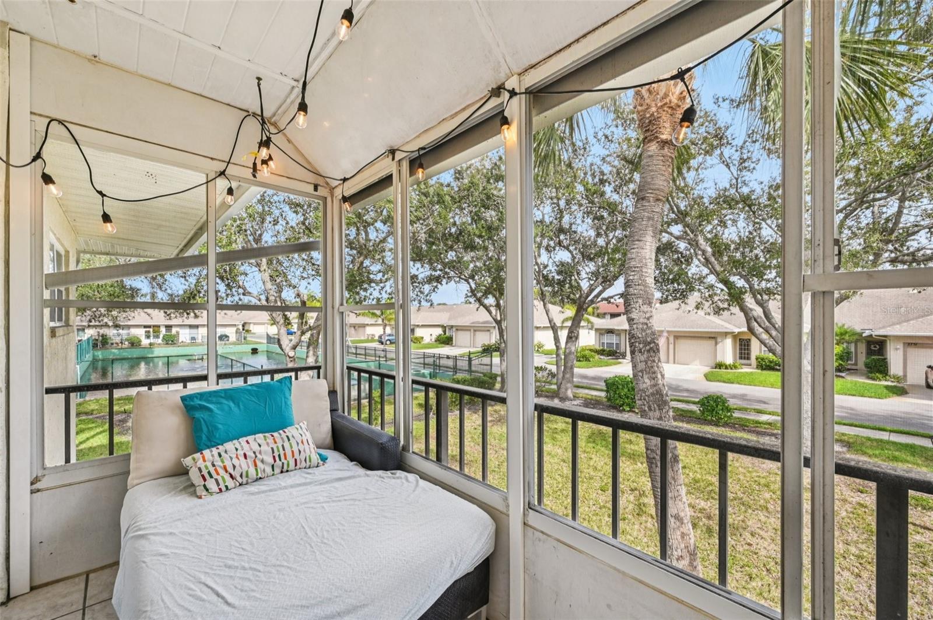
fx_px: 362
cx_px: 466
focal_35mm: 14
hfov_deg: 104.3
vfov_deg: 81.1
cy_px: 310
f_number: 8
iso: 400
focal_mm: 14
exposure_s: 1/500
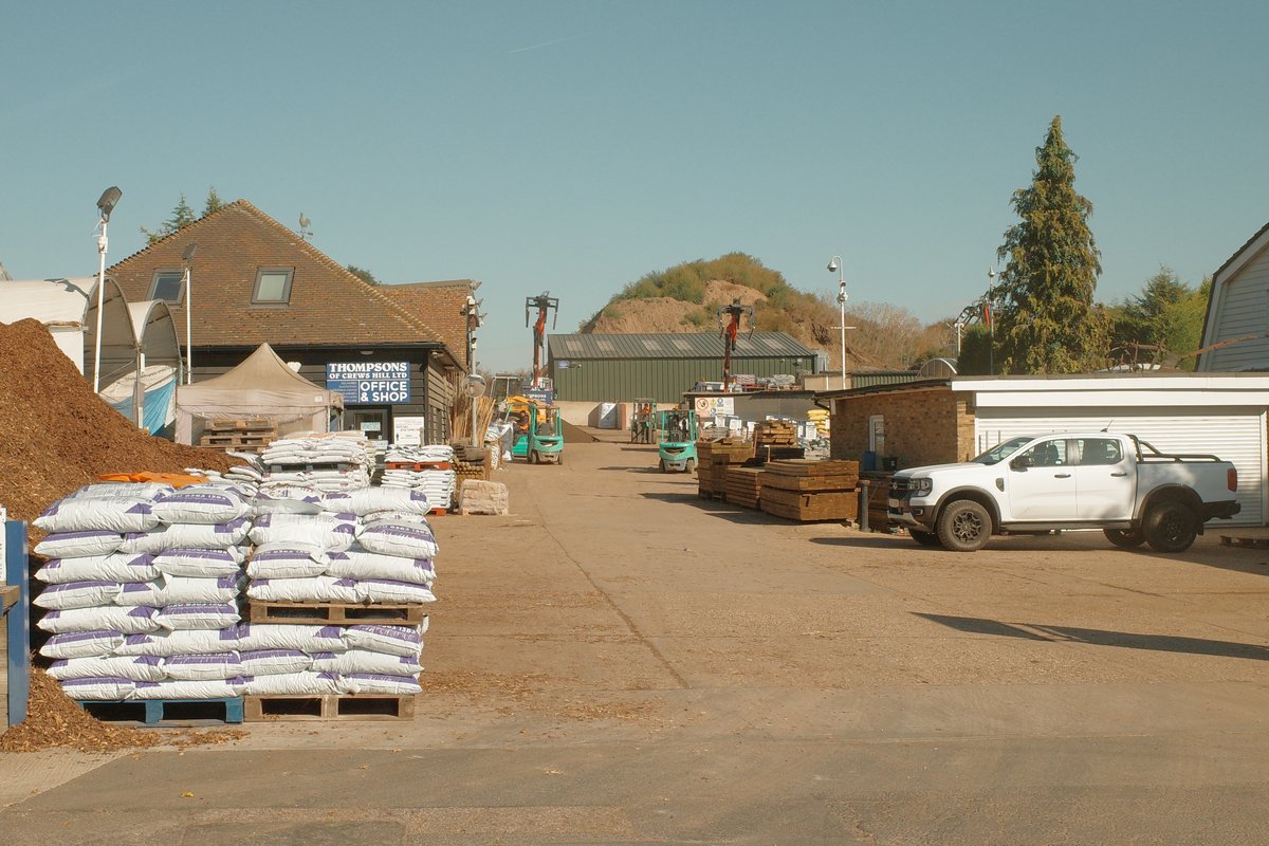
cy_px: 423
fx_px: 1762
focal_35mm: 50
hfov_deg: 39.6
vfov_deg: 27.0
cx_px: 634
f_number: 5.6
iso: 100
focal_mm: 18.3
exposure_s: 1/800
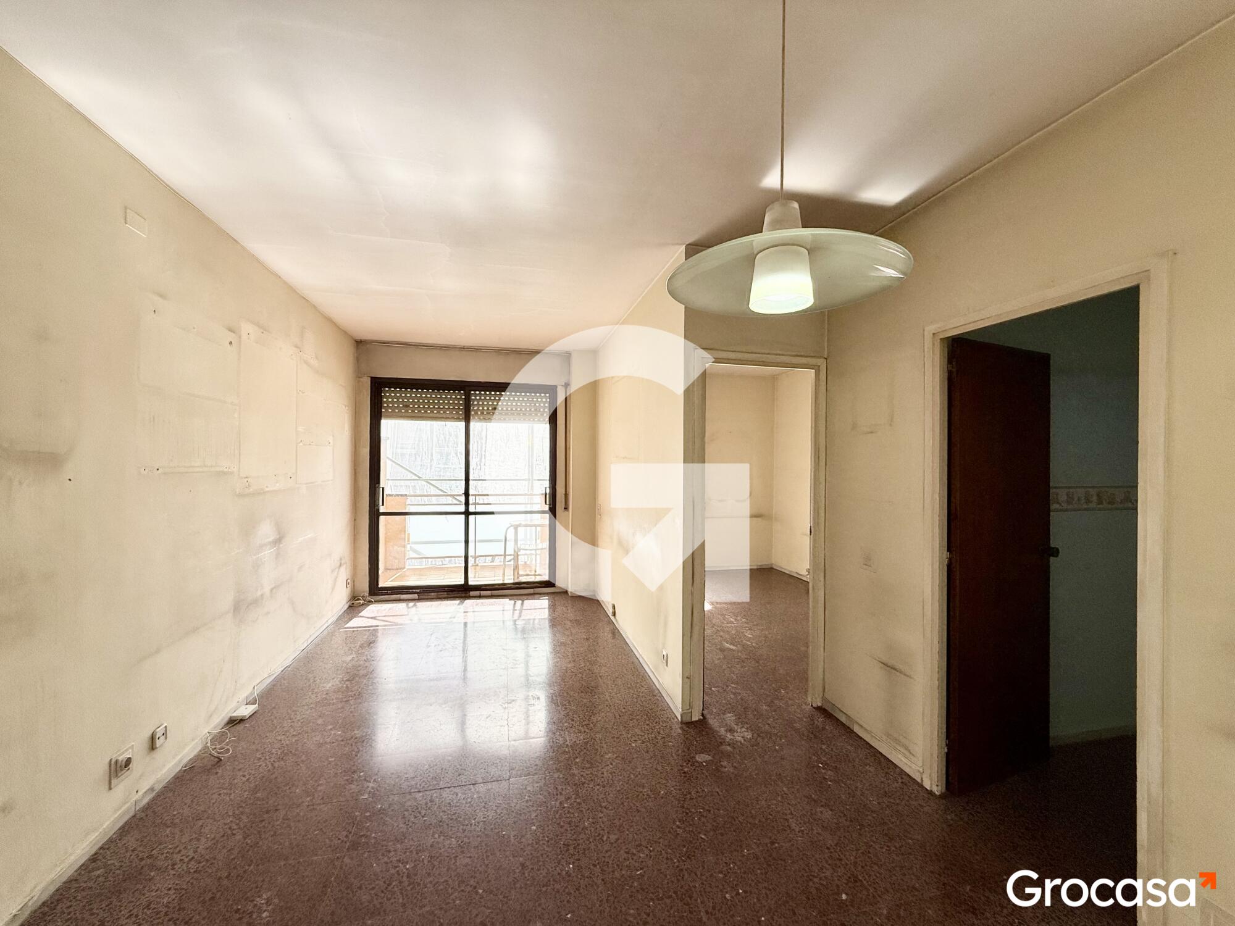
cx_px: 618
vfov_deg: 85.7
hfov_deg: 102.1
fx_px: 499
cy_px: 463
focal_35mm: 14
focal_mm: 2.22
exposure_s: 1/355
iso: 64
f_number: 2.2
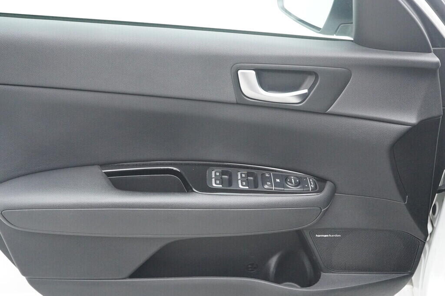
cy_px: 148
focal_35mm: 36
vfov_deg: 36.8
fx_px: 445
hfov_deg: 53.2
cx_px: 222
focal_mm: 24
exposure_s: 1/250
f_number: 6.3
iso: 6400
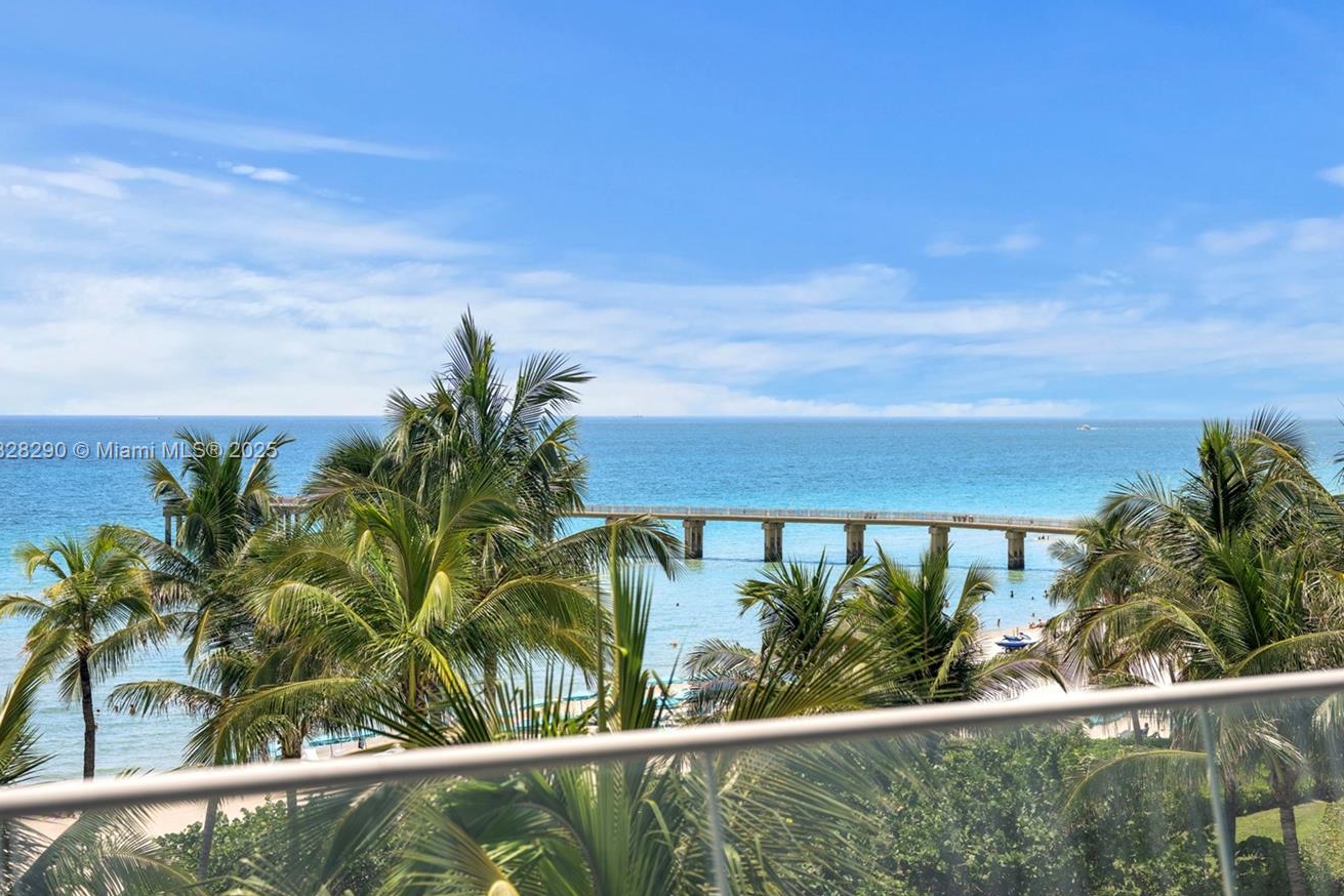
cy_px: 452
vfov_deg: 22.3
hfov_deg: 32.8
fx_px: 2277
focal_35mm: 61
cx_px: 770
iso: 64
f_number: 3.2
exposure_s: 1/500
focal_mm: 50
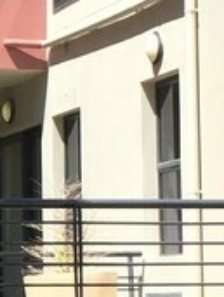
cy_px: 165
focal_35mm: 203
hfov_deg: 7.0
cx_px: -302
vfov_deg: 9.7
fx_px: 1745
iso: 32
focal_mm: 4.15
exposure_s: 1/1014
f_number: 2.2
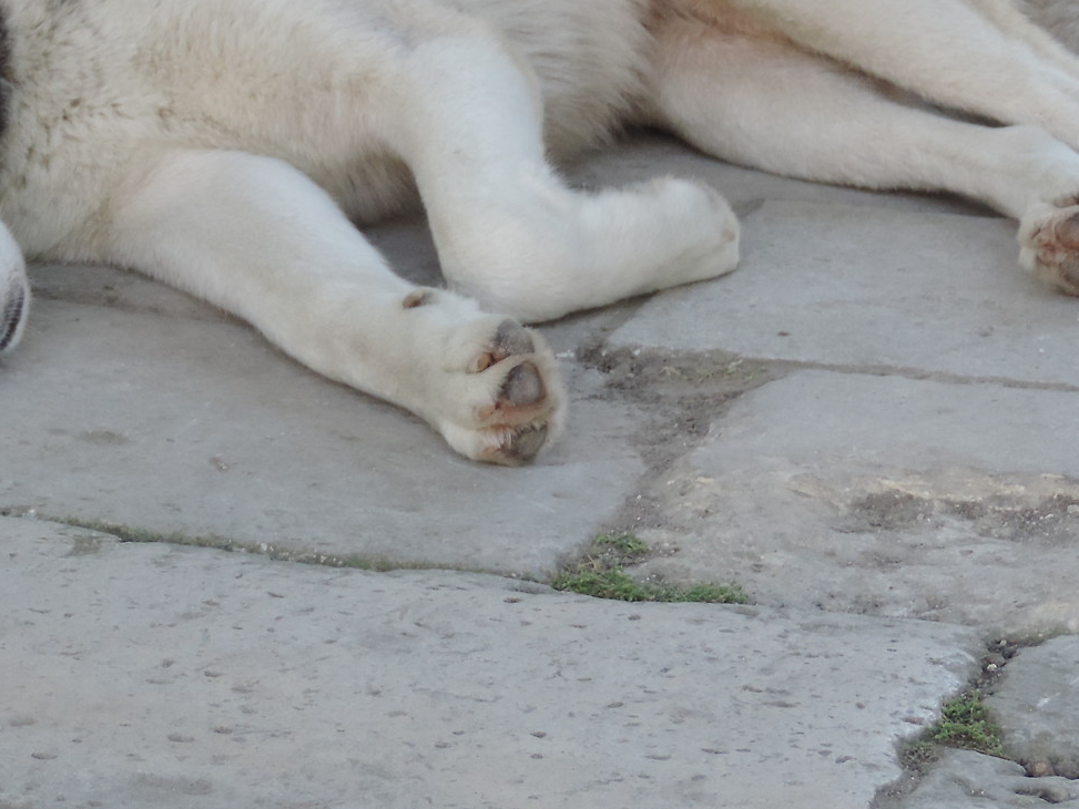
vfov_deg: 8.0
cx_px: 225
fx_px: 5767
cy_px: 130
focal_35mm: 185
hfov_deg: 10.7
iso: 110
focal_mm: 13.3
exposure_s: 1/100
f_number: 3.9
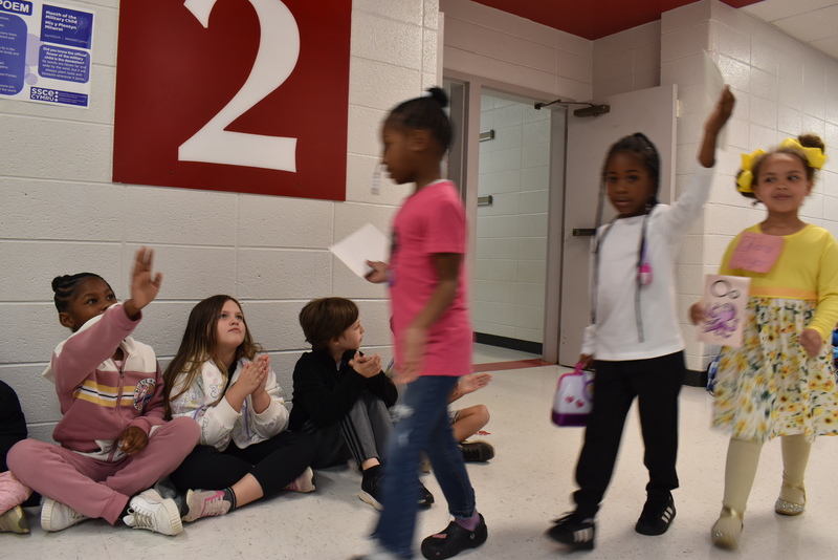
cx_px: 419
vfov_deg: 48.0
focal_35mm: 27
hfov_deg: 67.4
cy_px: 280
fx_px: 629
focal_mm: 18
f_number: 7.1
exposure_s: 1/30
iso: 500
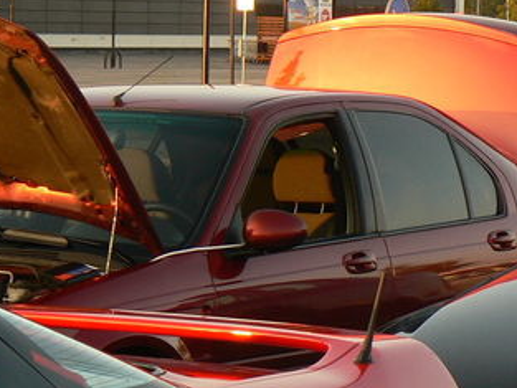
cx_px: 332
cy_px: 229
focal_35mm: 227
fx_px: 3392
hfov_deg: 8.7
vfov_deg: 6.5
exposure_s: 1/125
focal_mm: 15.2
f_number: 4
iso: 80
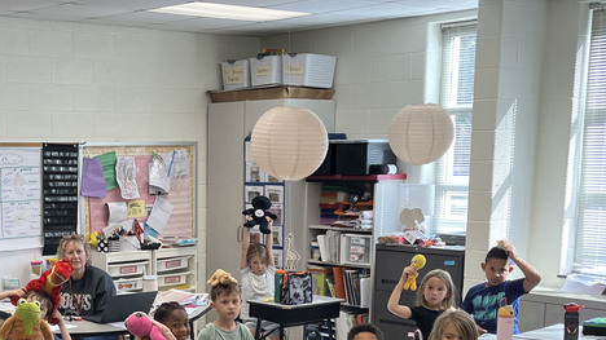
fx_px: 996
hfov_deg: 33.2
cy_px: 341
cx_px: 153
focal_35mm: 62
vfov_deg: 18.9
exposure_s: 1/120
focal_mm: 5.1
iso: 80
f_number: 1.6
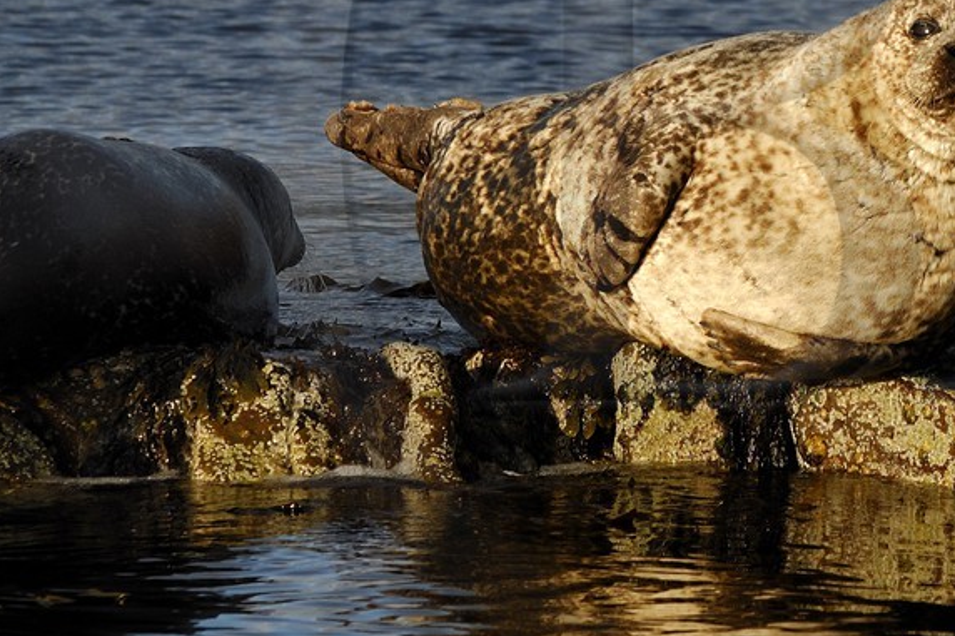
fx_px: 17794
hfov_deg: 3.1
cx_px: 955
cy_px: 129
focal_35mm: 671
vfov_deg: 2.0
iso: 100
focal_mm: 160
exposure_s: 1/320
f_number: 6
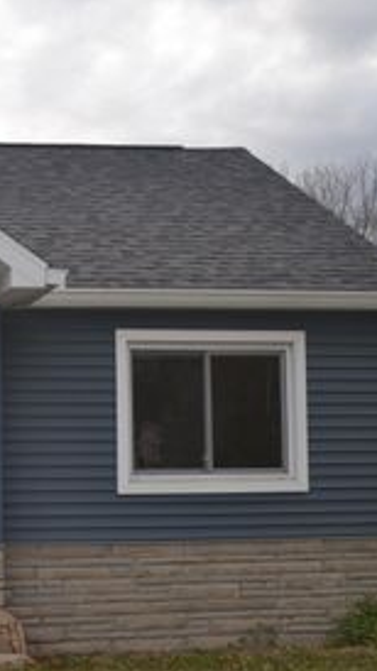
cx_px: -120
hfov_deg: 17.8
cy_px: 398
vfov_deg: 33.2
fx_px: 1120
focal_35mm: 63
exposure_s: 1/125
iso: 100
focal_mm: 22
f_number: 4
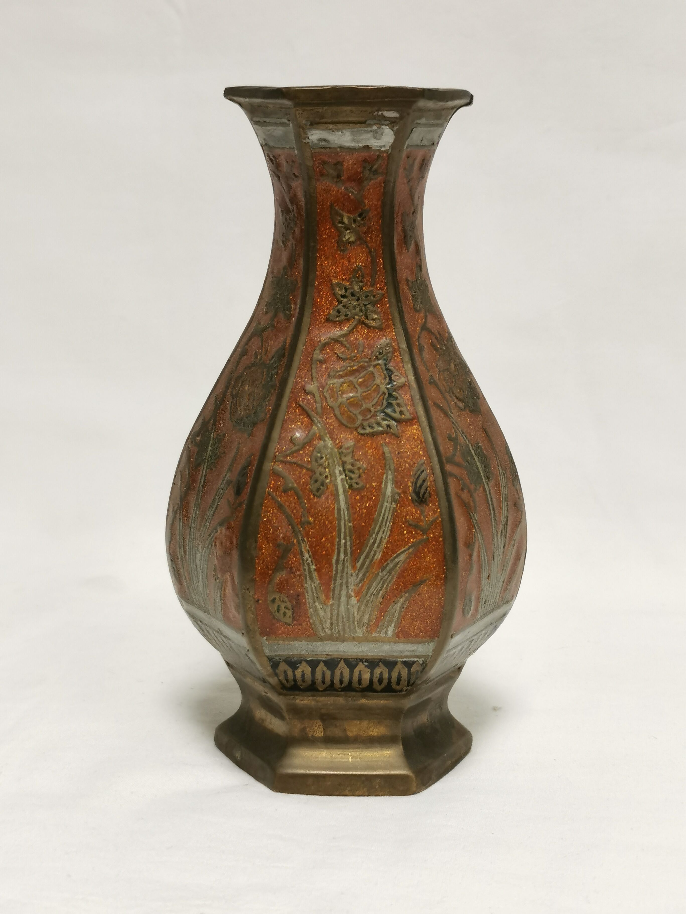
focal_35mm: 57
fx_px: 1506
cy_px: 457
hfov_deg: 25.7
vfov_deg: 33.8
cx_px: 343
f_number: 1.8
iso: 200
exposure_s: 1/100
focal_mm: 5.58
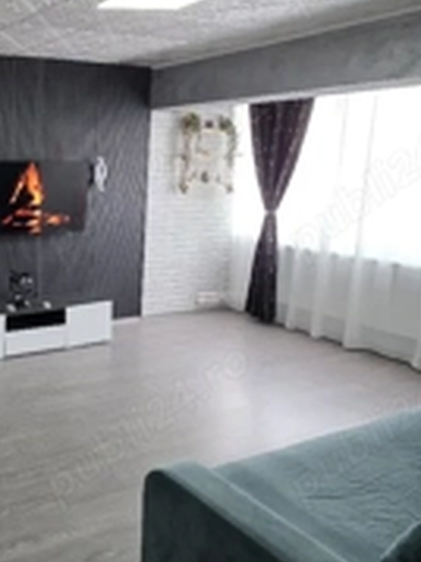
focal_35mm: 29
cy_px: 217
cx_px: -35
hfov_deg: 39.9
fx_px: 471
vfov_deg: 61.0
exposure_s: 1/101
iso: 320
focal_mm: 2.2
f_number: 1.9
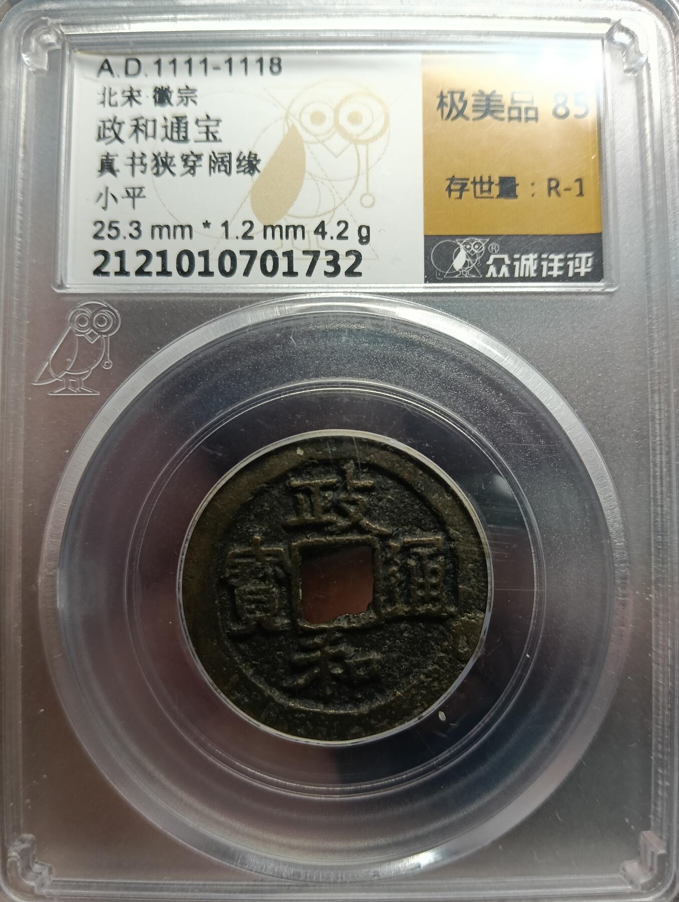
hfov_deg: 51.5
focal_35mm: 27
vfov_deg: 65.3
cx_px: 340
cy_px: 451
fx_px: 704
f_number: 1.8
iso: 200
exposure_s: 1/100
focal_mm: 3.98
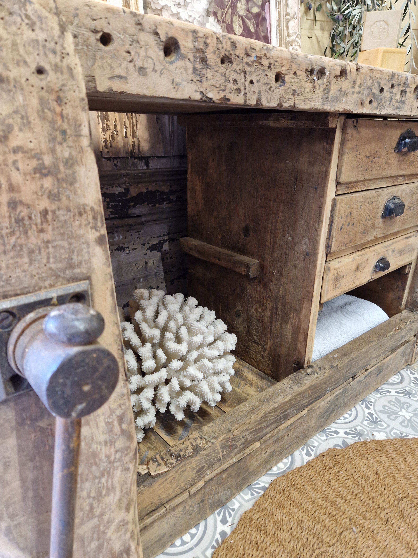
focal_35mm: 24
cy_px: 288
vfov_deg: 71.6
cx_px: 206
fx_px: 386
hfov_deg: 56.8
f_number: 1.8
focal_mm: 5.4
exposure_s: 1/100
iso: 80
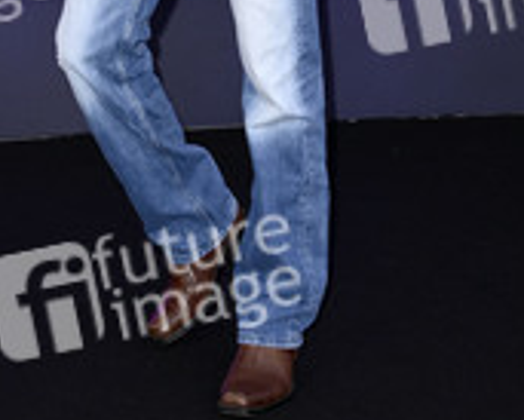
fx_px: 2312
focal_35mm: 149
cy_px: -172
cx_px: 233
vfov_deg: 10.1
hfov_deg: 12.9
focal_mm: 68
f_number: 5.6
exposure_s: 1/250
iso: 400
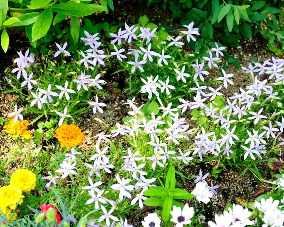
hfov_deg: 23.3
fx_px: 689
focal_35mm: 82
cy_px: 114
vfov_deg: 18.7
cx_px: 154
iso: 100
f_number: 8
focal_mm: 48
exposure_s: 1/40
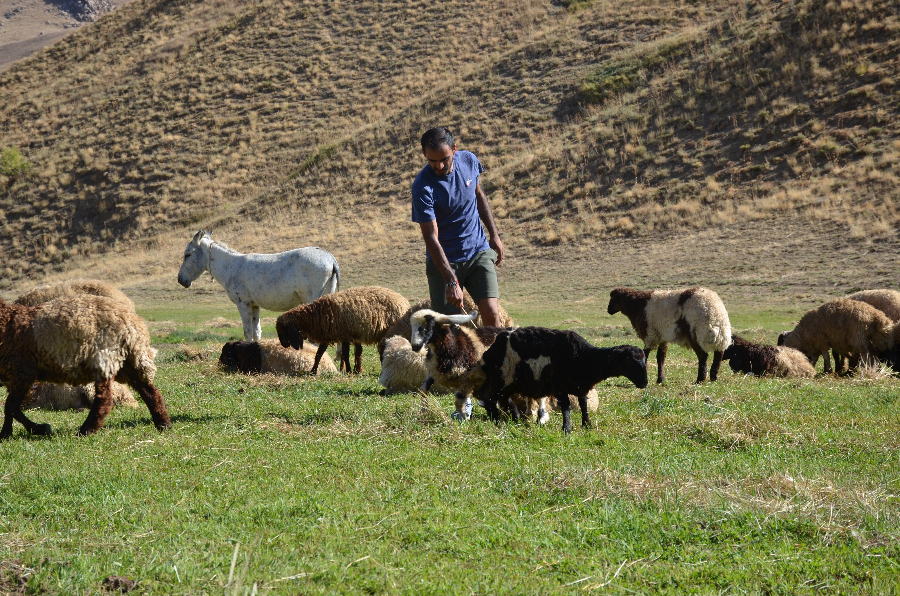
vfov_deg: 17.4
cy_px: 298
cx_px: 450
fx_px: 1946
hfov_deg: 26.0
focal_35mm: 78
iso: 125
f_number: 8
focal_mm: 52
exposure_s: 1/250
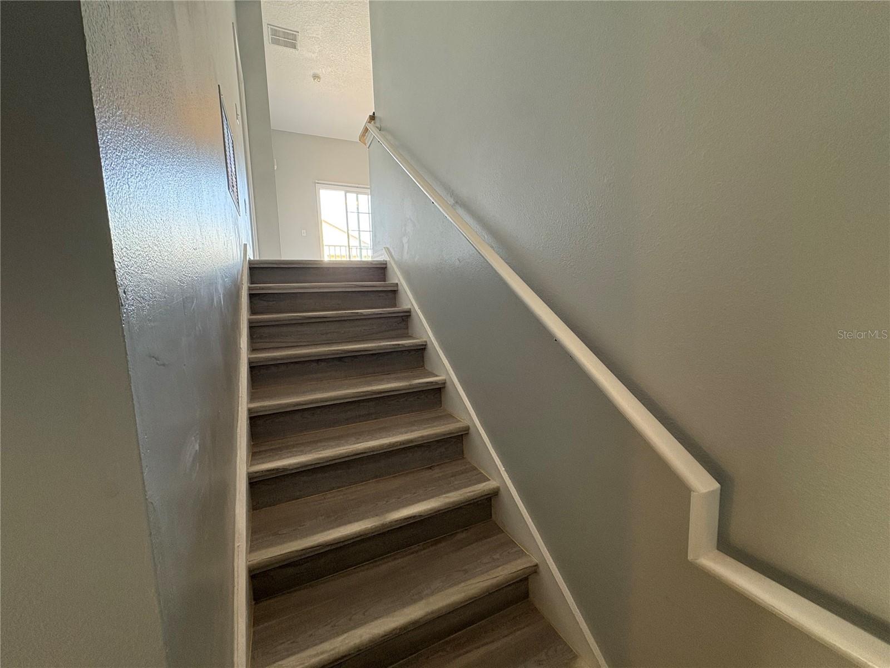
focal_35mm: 14
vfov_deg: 85.7
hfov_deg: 102.1
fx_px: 360
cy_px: 334
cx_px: 445
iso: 320
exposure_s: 1/60
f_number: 2.2
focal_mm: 2.22
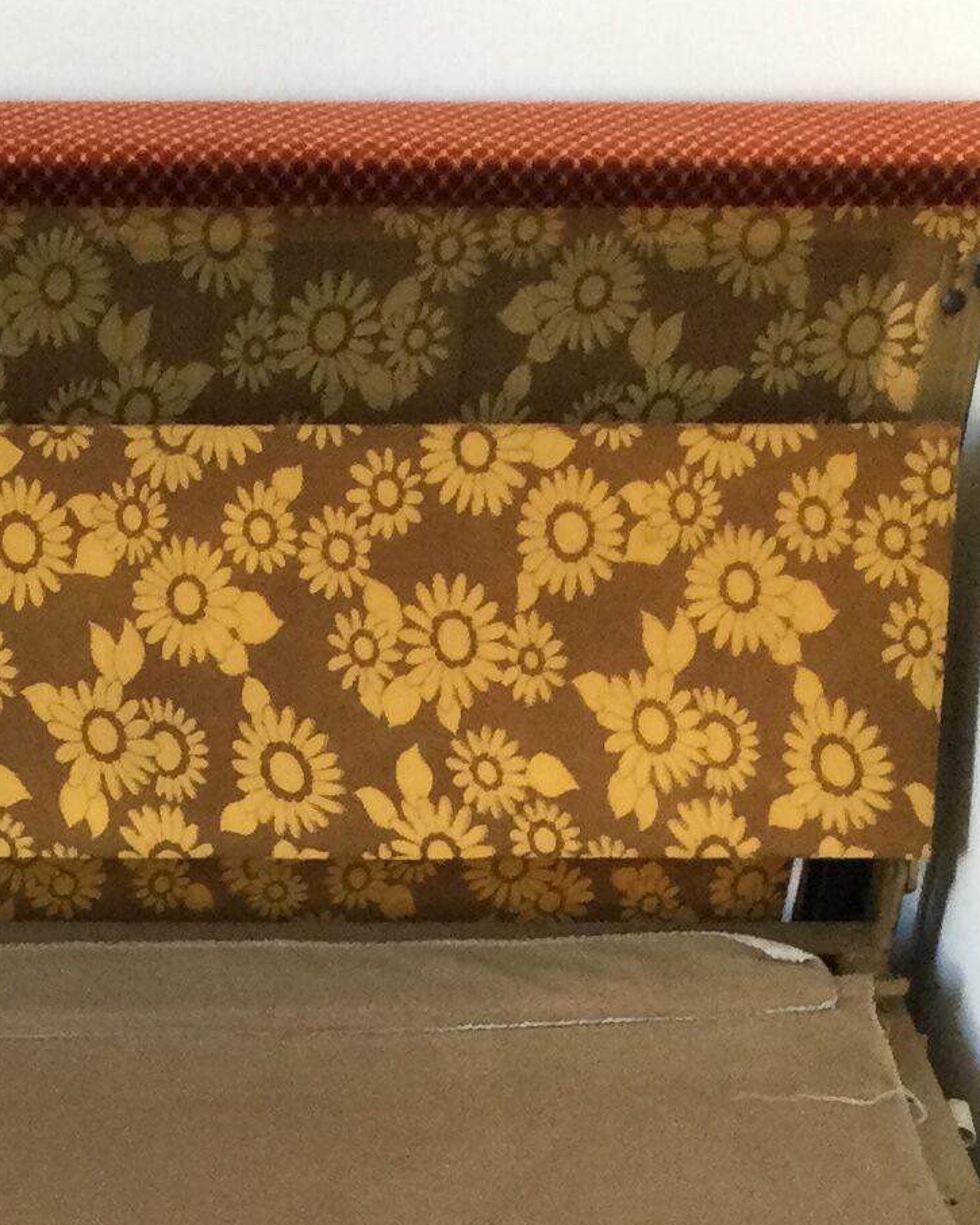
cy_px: 1591
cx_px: -297
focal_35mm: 109
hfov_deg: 13.6
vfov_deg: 16.6
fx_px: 3951
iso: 100
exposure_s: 1/33
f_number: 2.4
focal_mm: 3.3
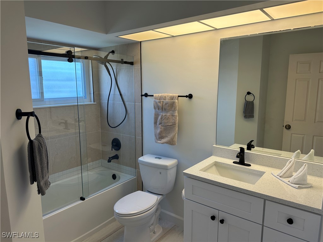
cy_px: 121
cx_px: 162
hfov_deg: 71.6
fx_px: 224
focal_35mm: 24
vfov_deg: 56.8
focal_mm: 6.86
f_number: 1.78
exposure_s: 1/128
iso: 80
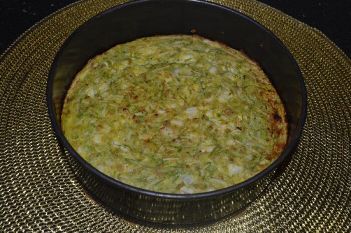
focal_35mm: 48
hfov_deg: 41.2
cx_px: 176
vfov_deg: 28.0
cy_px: 116
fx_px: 467
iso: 100
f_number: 8
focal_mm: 32
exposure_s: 1/60
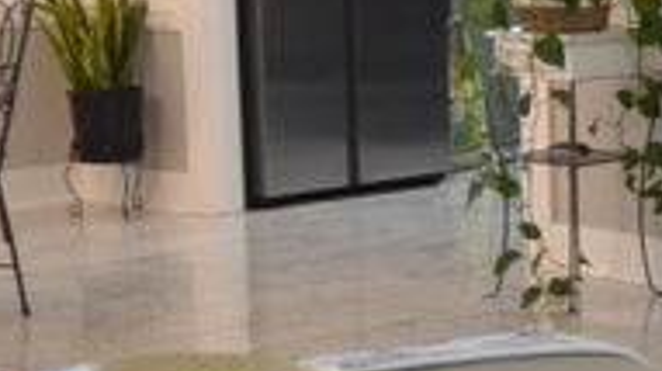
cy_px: 201
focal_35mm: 143
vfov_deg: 8.5
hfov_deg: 14.0
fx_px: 2508
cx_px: 1019
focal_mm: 18
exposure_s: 1/60
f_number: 4
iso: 560
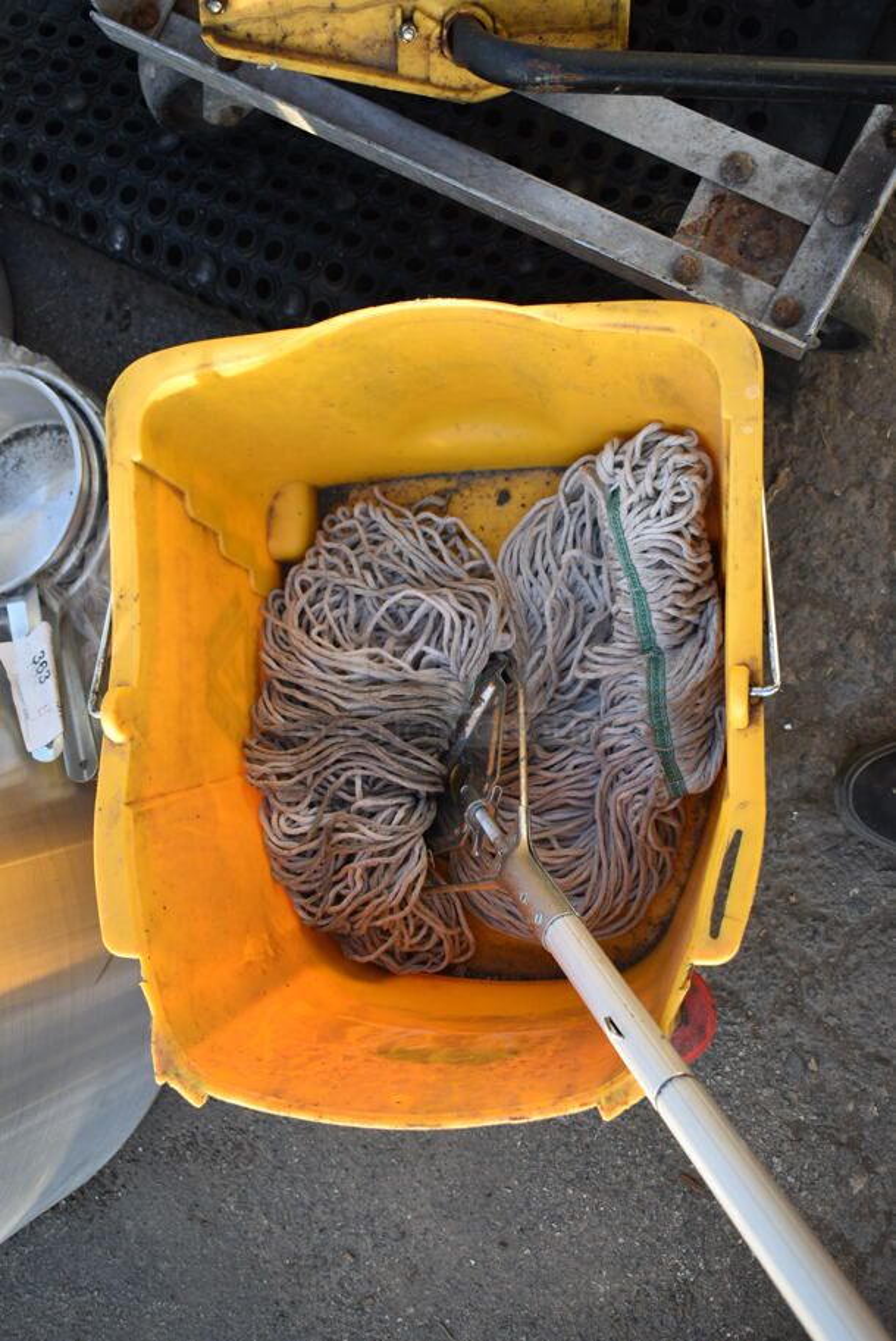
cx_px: 448
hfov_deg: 36.9
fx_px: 1342
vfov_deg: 53.1
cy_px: 670
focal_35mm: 36
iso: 160
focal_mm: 24
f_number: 3.8
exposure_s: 1/125
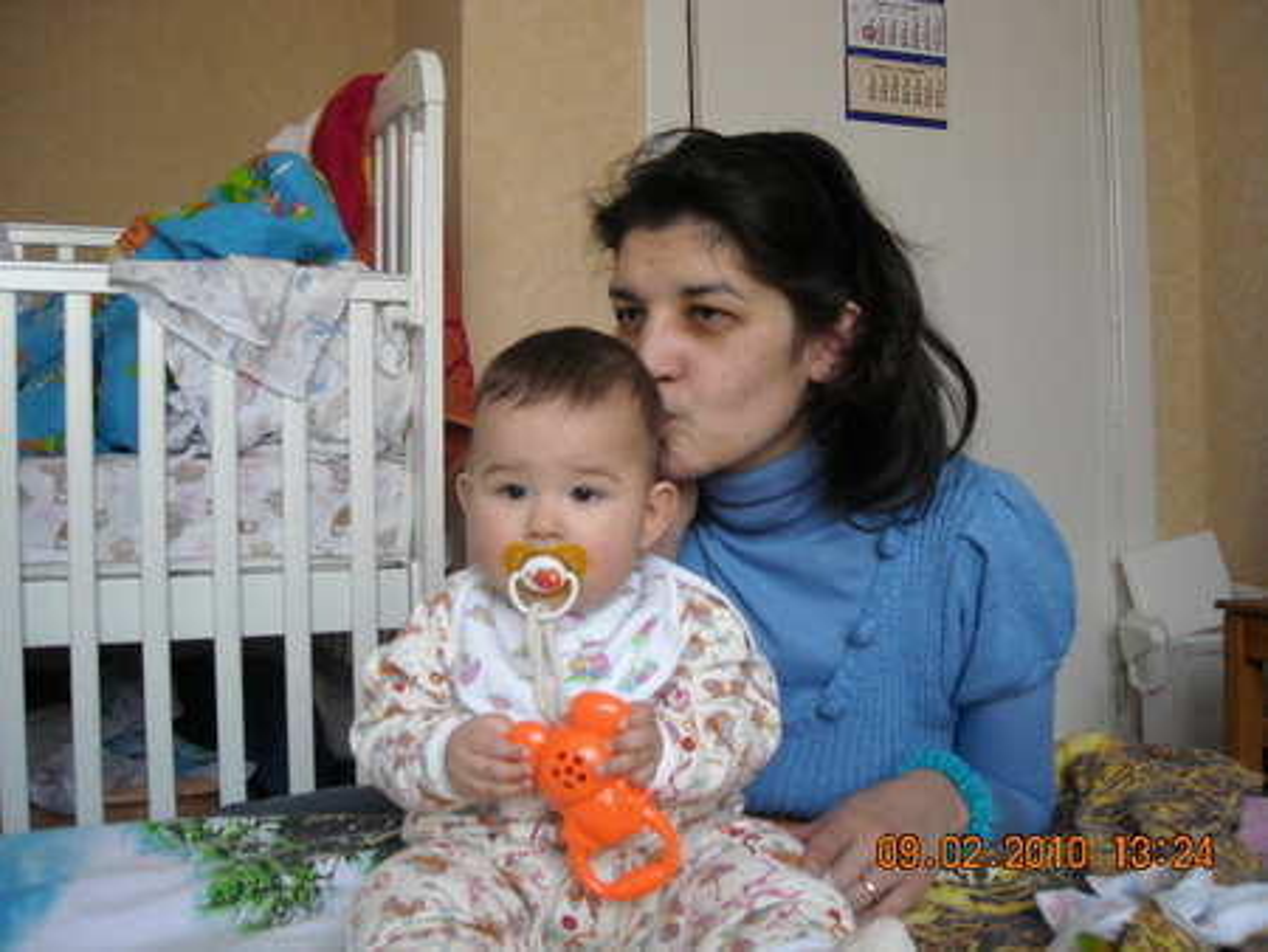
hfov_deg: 52.6
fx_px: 1283
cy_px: 476
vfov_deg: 40.7
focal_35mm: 35
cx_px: 634
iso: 218
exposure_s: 1/60
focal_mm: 5.7
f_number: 2.8
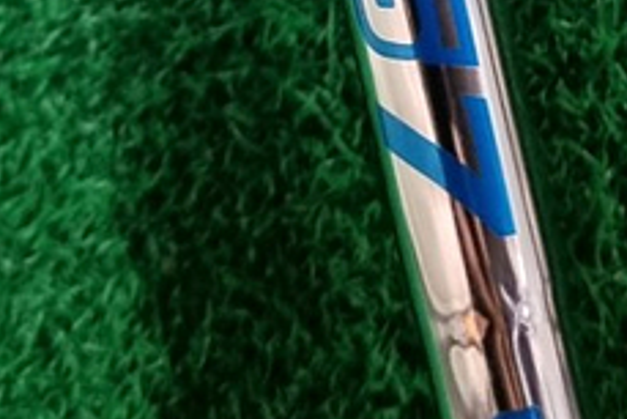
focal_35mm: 109
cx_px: 479
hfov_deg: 18.6
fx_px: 1900
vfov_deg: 11.6
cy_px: -334
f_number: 1.8
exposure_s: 1/40
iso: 640
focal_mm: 6.7
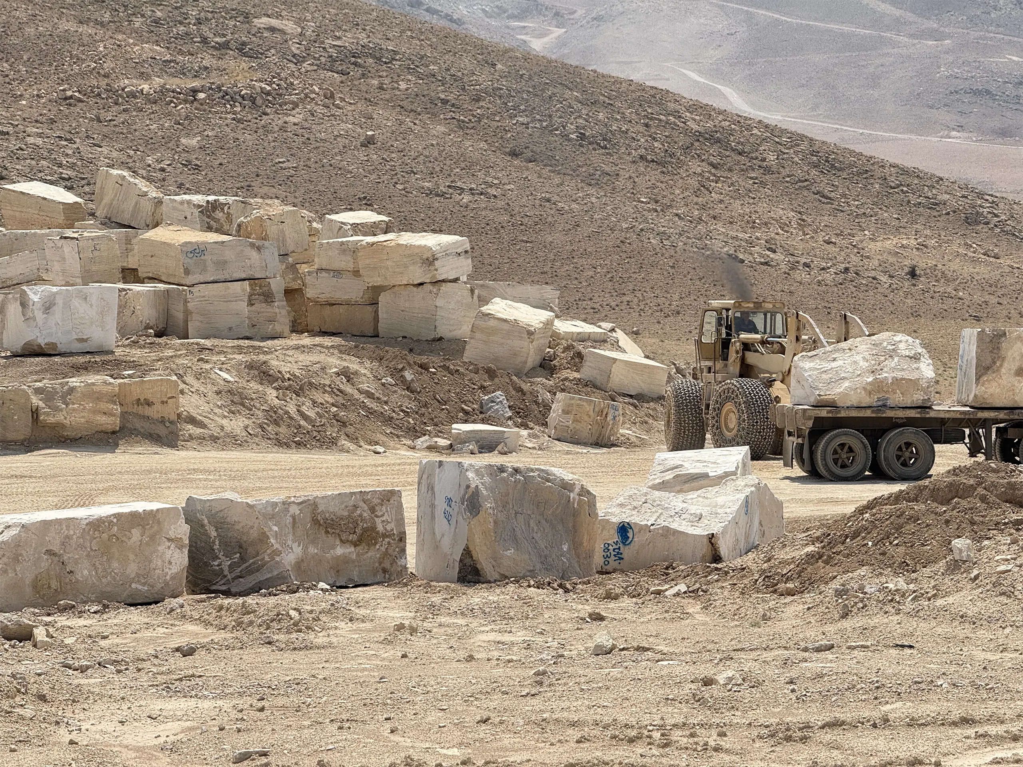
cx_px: 512
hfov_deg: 16.4
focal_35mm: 120
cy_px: 384
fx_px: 3546
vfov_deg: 12.3
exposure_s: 1/1969
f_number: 2.8
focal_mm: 15.66
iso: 50
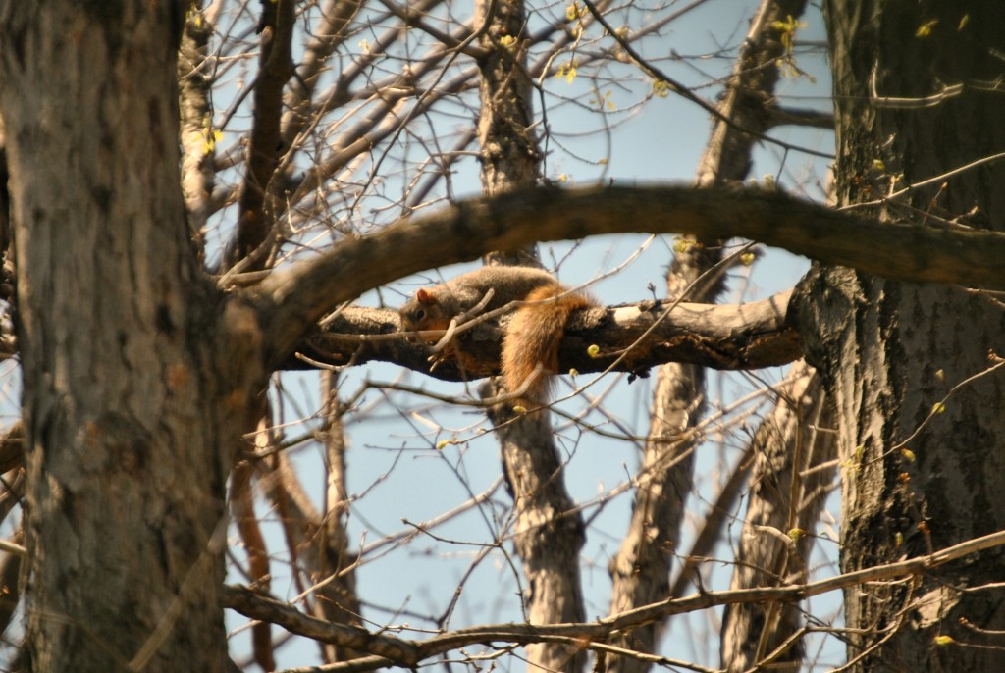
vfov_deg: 4.6
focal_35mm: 300
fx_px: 8387
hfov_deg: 6.9
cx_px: 502
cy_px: 336
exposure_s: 1/500
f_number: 5.6
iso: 220
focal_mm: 200
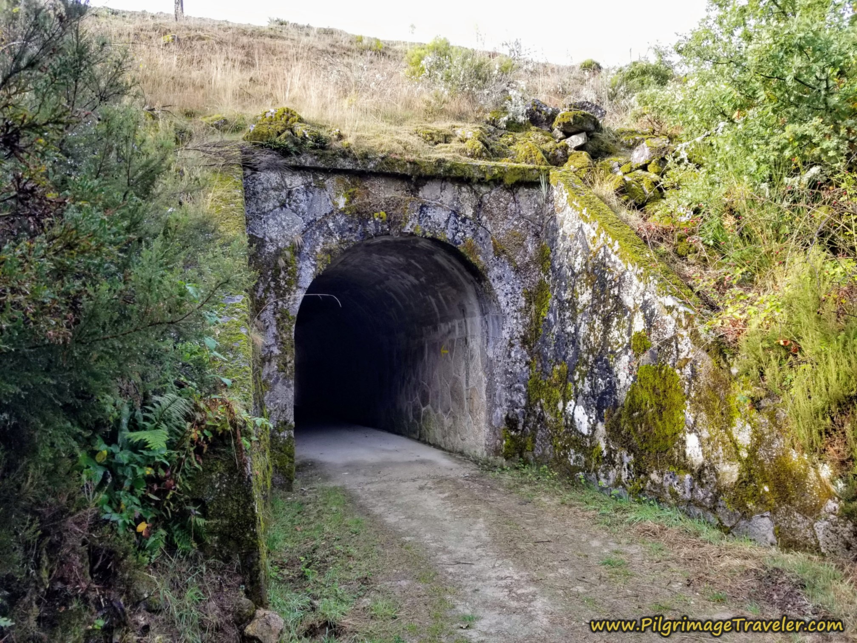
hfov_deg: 67.3
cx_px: 428
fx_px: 644
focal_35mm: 26
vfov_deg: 53.1
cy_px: 322
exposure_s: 1/255
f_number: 1.7
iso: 50
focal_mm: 4.3
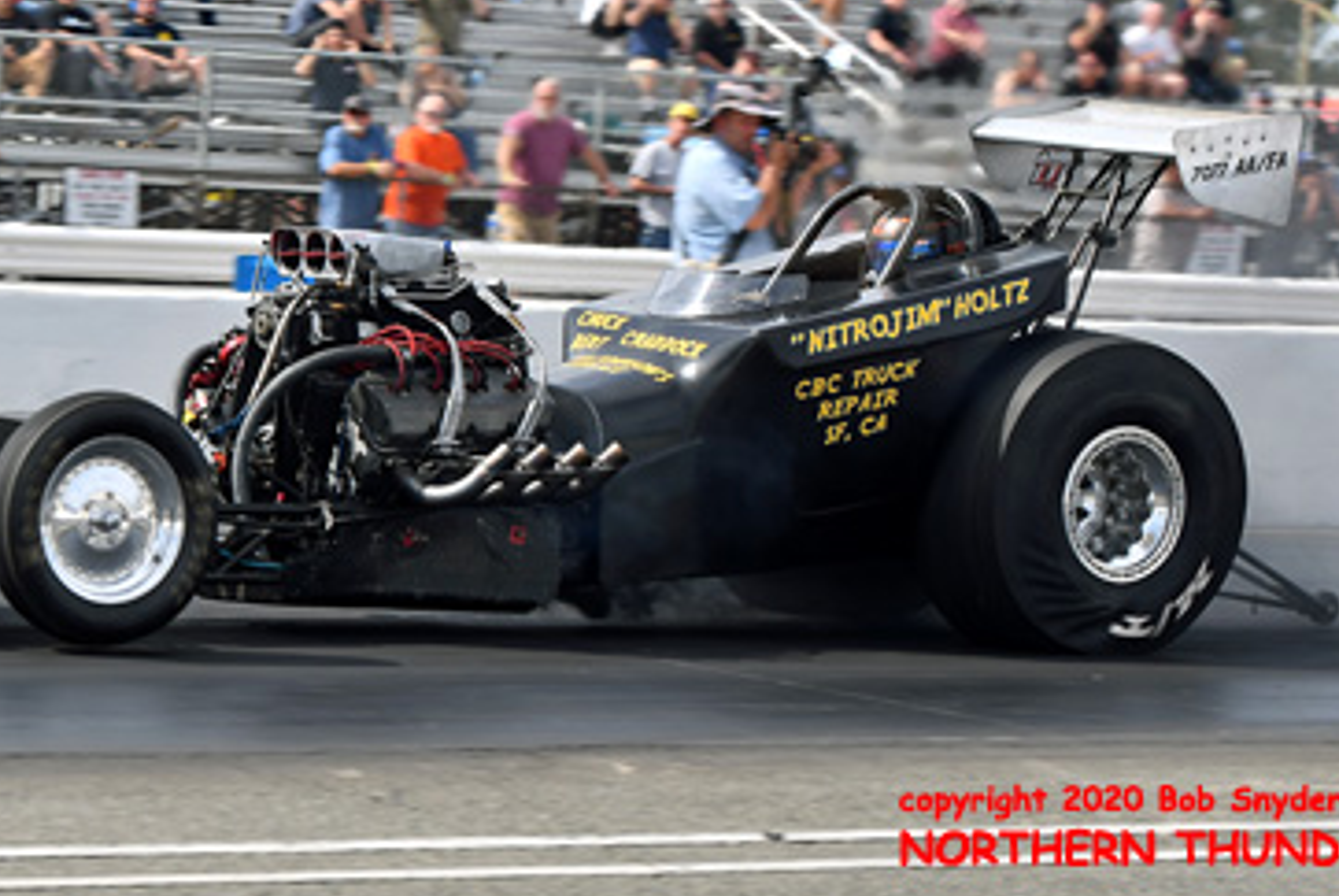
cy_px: 296
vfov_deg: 9.5
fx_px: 5397
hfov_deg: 14.1
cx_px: 540
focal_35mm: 145
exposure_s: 1/1000
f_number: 5.6
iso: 200
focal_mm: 70
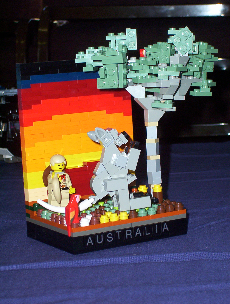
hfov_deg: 12.0
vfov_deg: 15.9
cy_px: 152
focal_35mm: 124
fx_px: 1094
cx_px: 115
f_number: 4.62
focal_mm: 16.3
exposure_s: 1/125
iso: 140
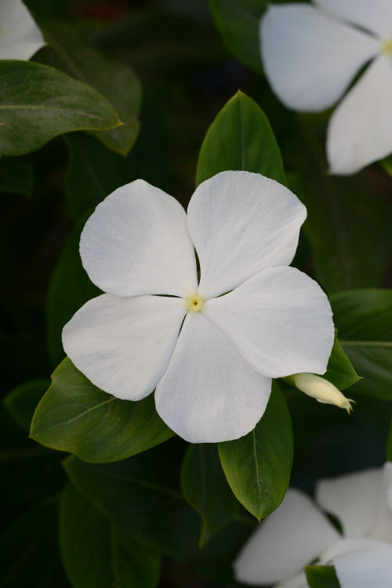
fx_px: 1713
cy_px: 294
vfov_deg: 19.4
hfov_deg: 13.1
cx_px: 196
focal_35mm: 105
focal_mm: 105
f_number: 11
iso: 200
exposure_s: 1/250
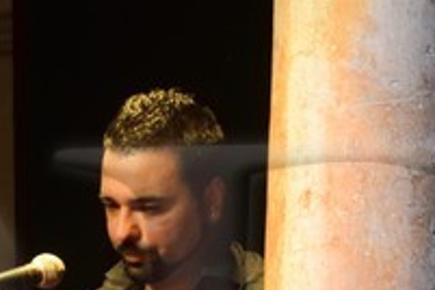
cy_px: 502
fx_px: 3359
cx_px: 100
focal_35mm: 278
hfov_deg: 7.4
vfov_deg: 4.9
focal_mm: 35
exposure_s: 1/15
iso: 1600
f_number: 4.5
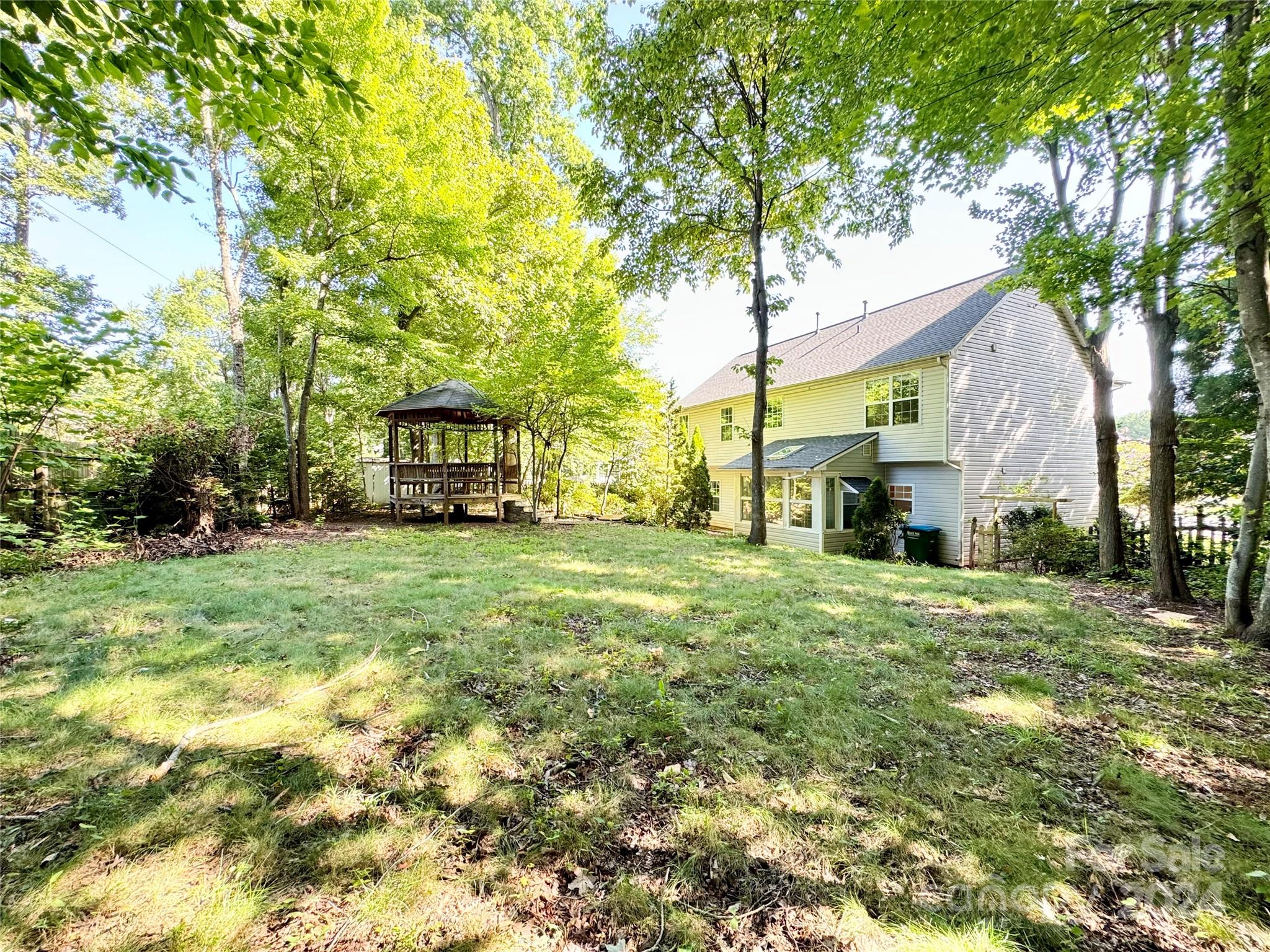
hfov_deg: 102.1
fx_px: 514
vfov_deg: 85.7
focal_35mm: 14
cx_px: 635
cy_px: 476
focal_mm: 2.22
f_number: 2.2
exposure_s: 1/99
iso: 160
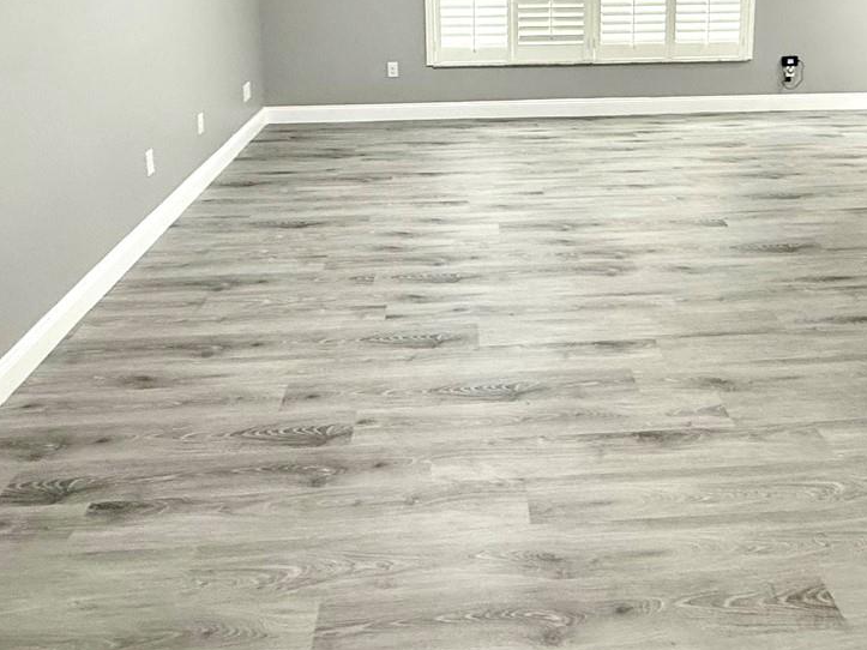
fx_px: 776
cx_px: 508
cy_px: 42
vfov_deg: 41.2
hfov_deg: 58.0
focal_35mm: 31
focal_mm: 2.22
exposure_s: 1/120
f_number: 2.2
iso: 250
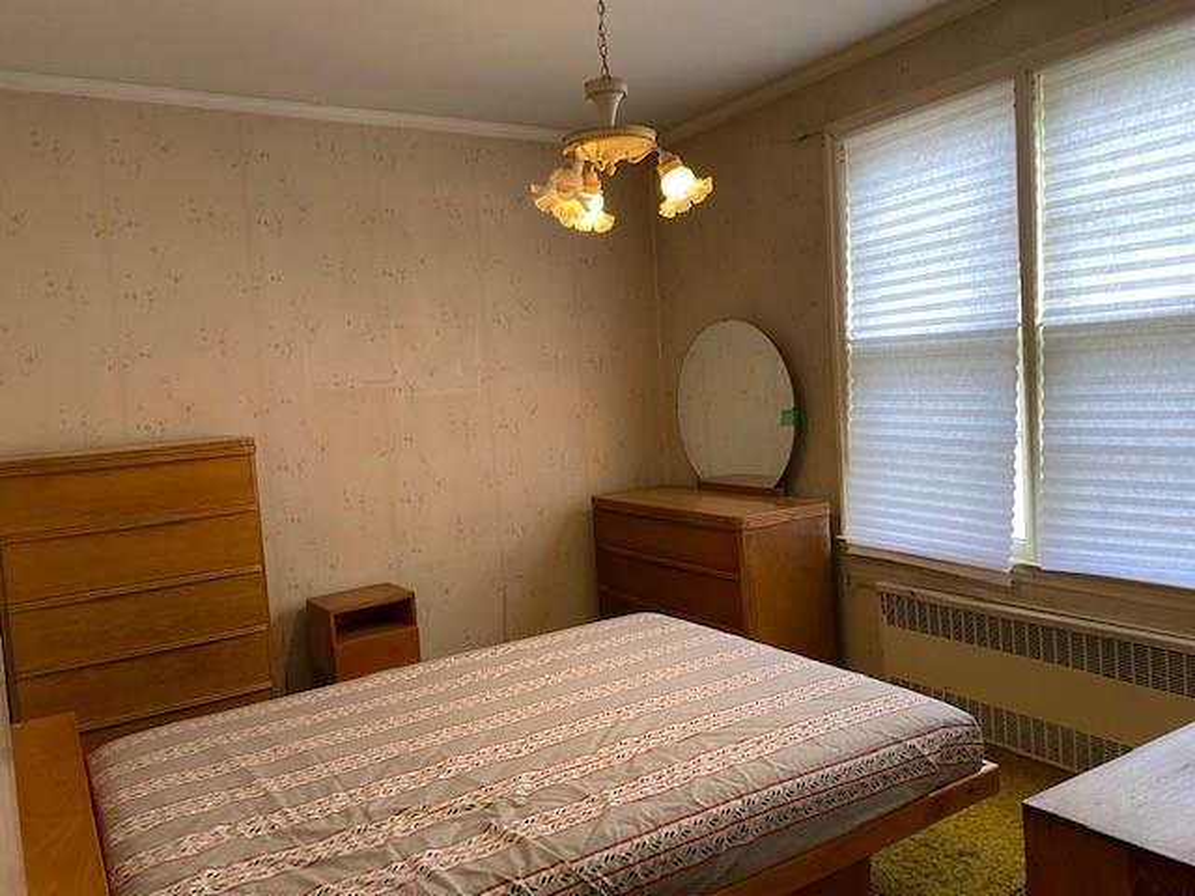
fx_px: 898
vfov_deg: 53.1
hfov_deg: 67.3
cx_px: 598
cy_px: 448
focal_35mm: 26
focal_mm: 4.25
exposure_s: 1/60
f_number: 1.8
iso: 125
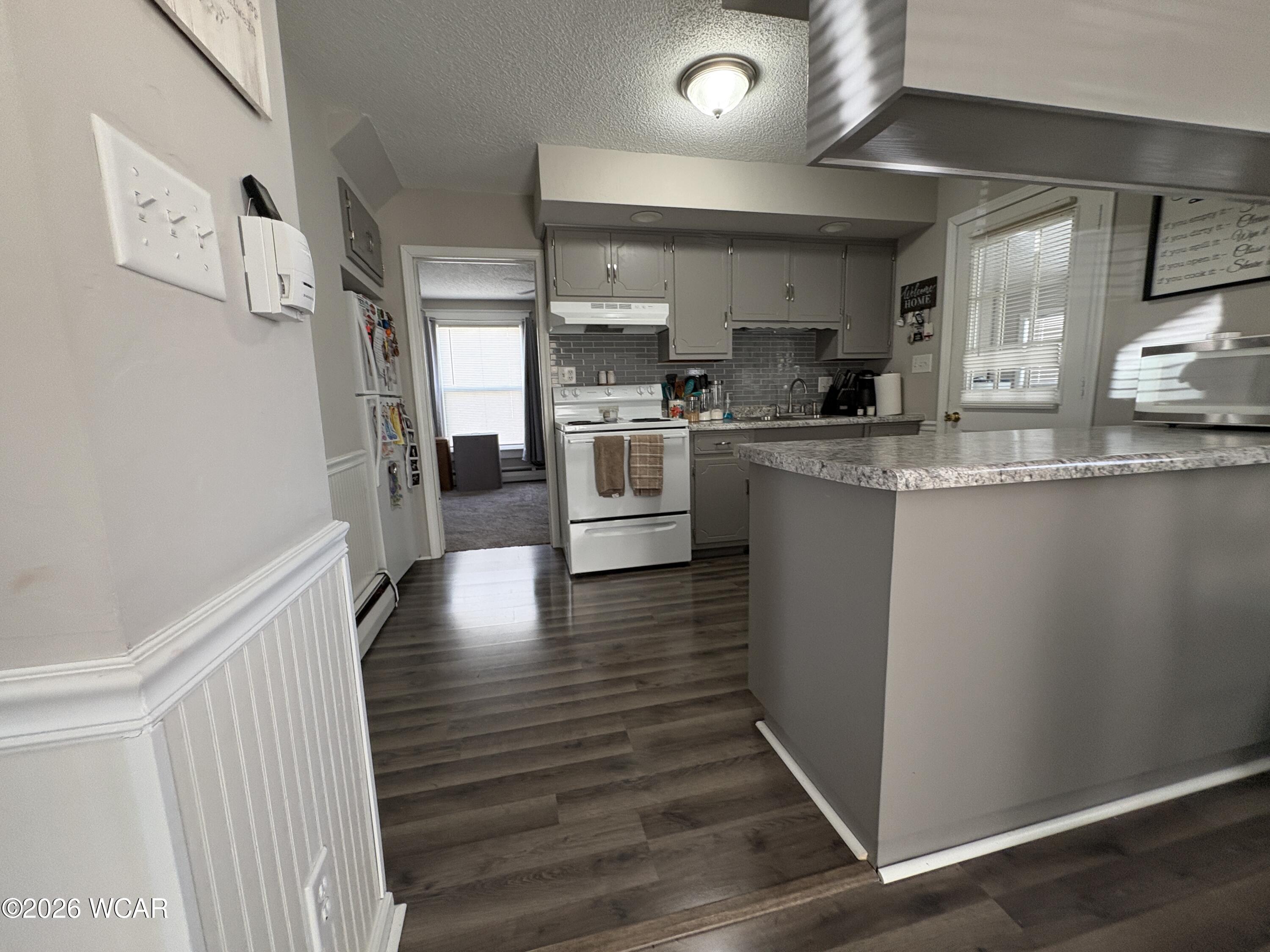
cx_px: 635
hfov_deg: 102.1
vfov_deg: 85.7
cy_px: 476
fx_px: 514
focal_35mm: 14
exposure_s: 1/60
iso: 250
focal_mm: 2.22
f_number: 2.2
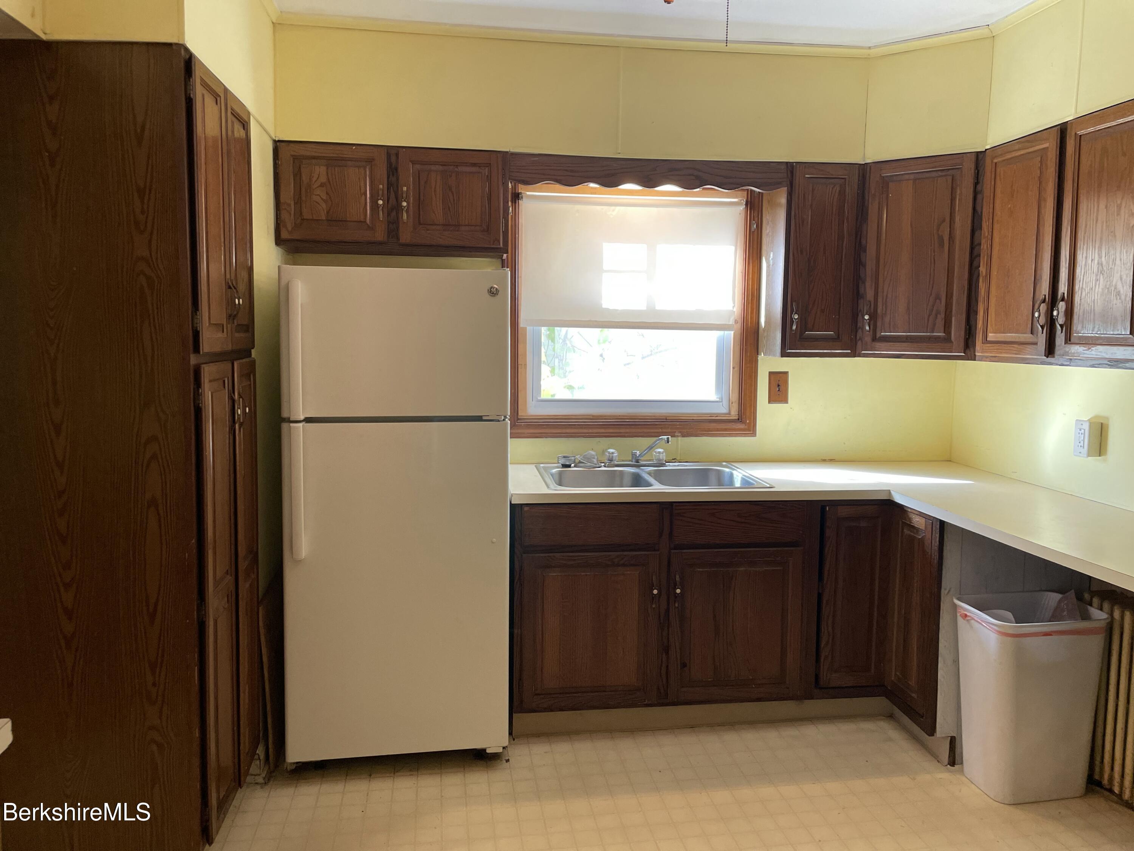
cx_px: 567
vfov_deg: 53.1
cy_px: 426
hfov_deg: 67.3
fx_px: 852
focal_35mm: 26
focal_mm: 4.2
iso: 125
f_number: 1.6
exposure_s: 1/60
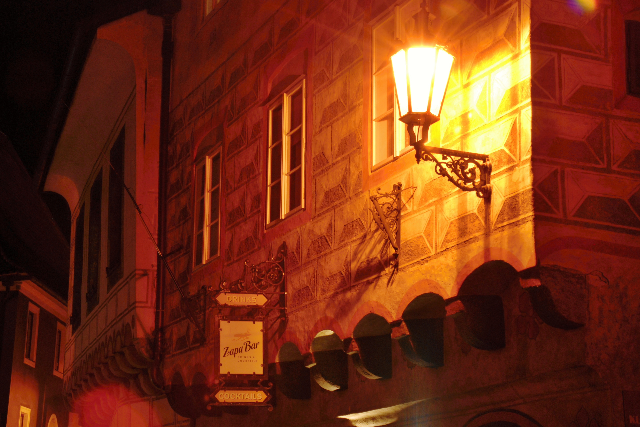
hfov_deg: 28.1
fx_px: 1280
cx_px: 320
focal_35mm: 72
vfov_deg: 18.9
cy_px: 214
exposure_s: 13
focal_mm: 48
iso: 250
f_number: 29
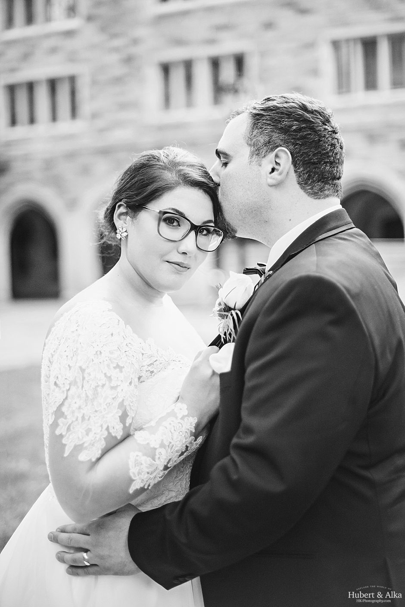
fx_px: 843
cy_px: 304
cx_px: 202
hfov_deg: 27.0
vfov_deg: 39.6
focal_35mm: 50
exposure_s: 1/5000
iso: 500
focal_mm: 50
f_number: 1.4
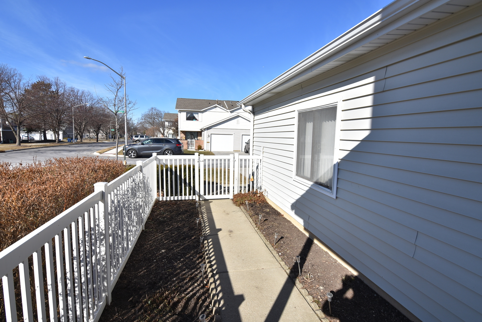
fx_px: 221
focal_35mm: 16
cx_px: 241
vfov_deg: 72.2
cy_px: 161
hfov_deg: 94.9
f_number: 8
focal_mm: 11
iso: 140
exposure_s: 1/500
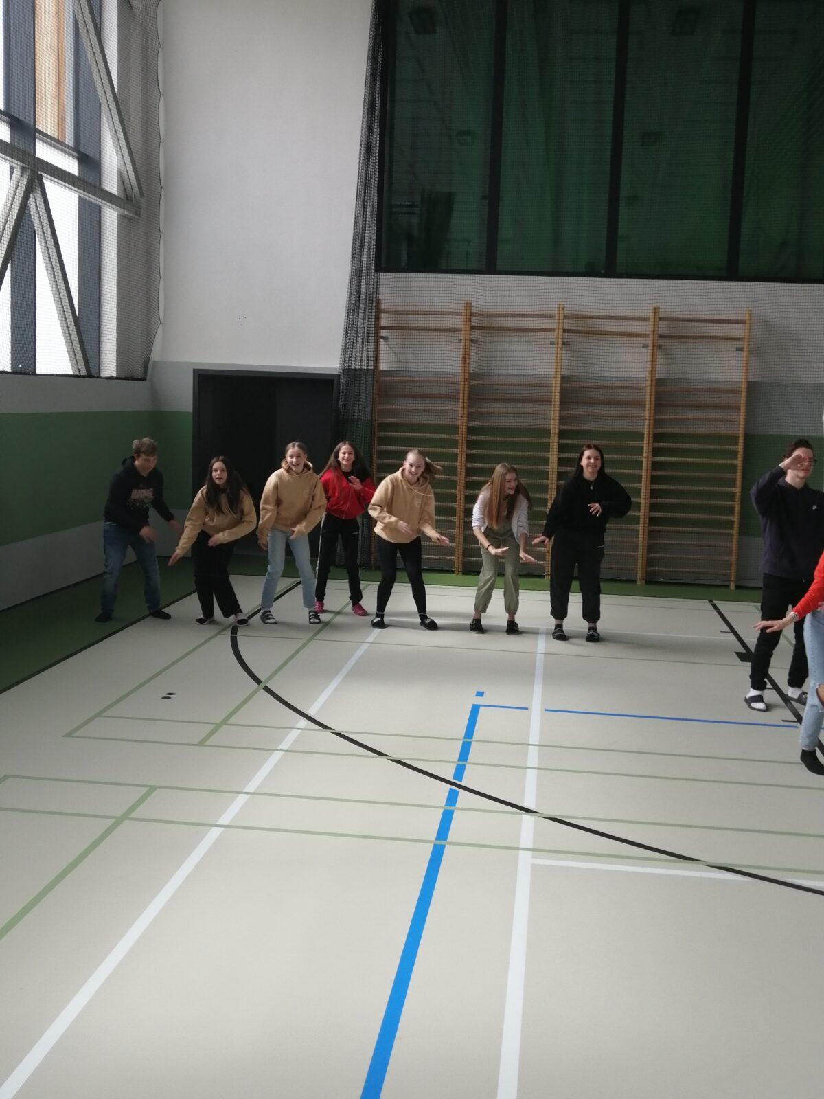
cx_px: 412
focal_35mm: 38
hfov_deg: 37.7
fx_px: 1206
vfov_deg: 49.0
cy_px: 550
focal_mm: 3.88
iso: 50
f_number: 1.8
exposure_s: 1/125
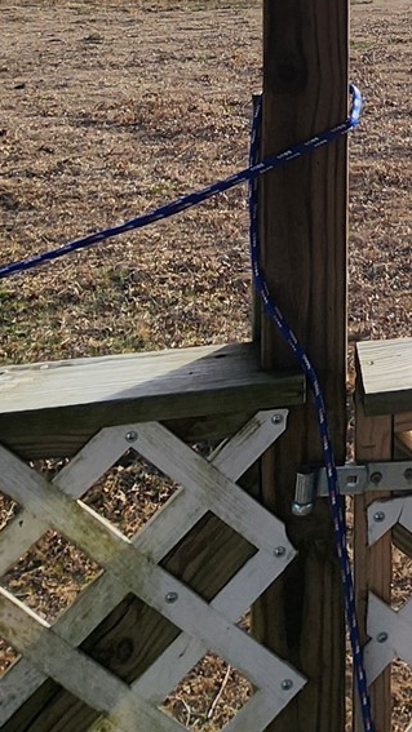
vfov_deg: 37.1
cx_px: 608
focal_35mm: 48
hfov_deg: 21.2
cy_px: -45
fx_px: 932
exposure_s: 1/1480
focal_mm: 2.2
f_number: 2.2
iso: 50
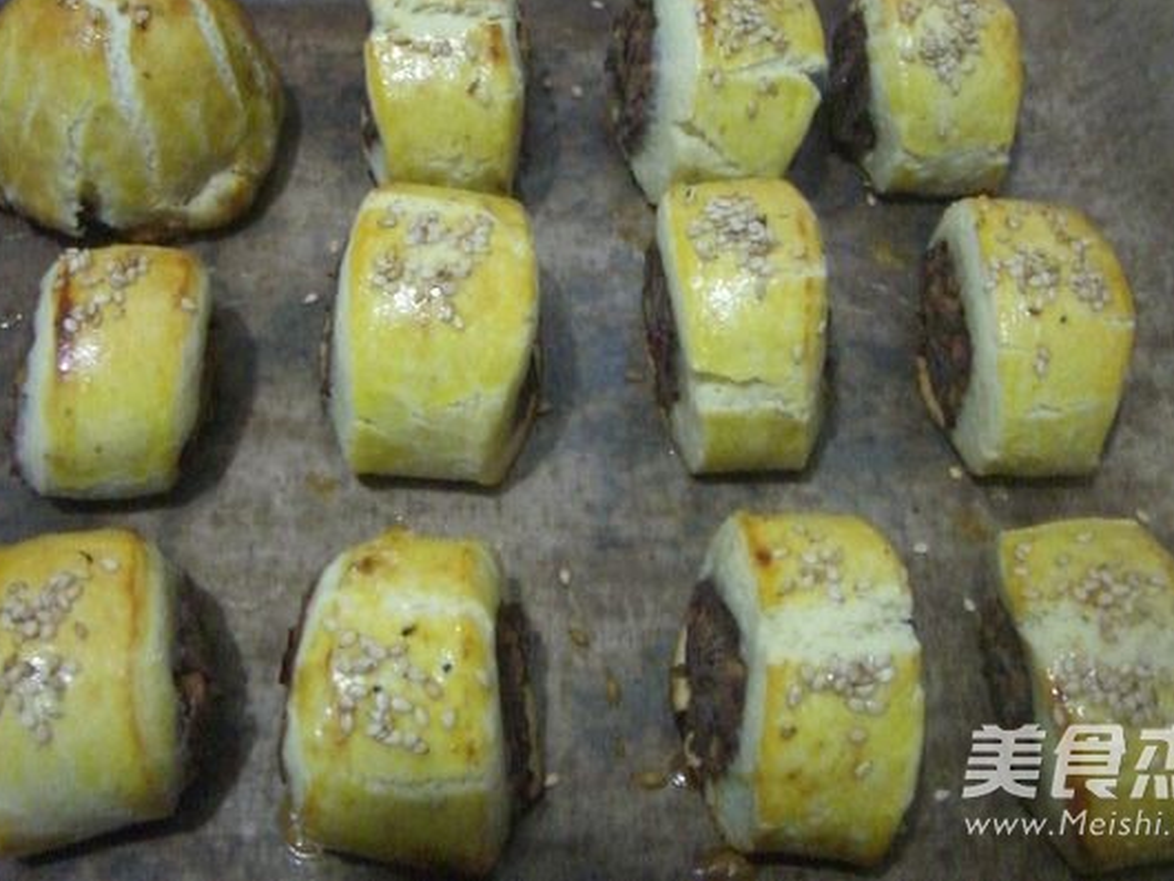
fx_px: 1459
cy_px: 385
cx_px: 598
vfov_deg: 33.6
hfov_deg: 43.8
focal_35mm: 43
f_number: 2.7
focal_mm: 6.2
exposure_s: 1/25
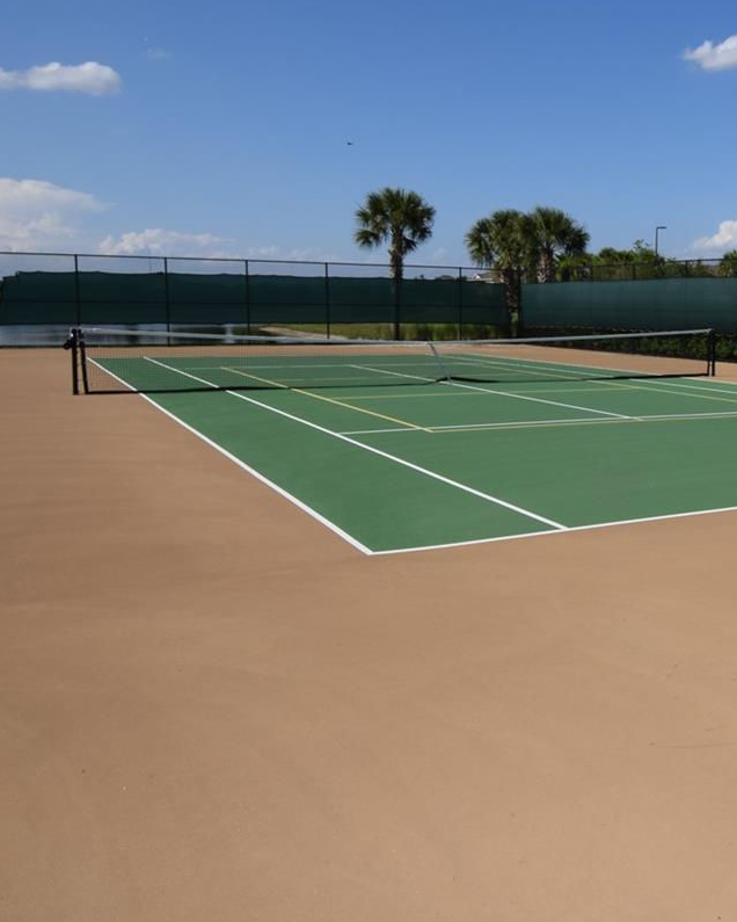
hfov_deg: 40.8
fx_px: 927
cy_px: 420
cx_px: 629
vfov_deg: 52.8
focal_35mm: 34
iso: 100
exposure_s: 1/200
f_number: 13
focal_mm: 12
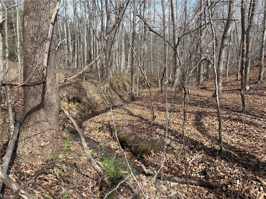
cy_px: 100
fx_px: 200
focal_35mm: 26
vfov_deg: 53.1
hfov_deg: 67.3
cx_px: 133
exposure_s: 1/1099
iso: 50
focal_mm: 5.96
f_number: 1.6
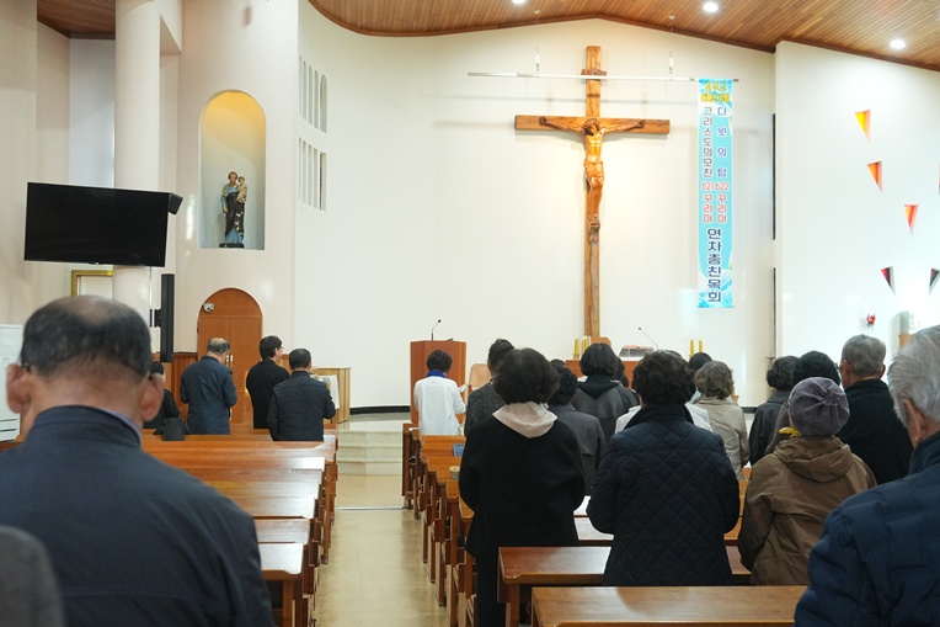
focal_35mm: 48
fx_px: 1253
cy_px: 314
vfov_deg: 28.1
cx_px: 470
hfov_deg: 41.1
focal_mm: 32
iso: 2500
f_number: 6.3
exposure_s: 1/80
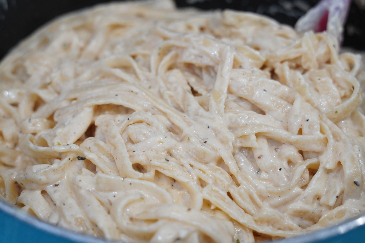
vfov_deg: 23.6
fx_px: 582
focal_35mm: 57
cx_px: 182
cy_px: 122
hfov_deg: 34.8
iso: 800
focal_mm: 38.3
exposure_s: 1/80
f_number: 4
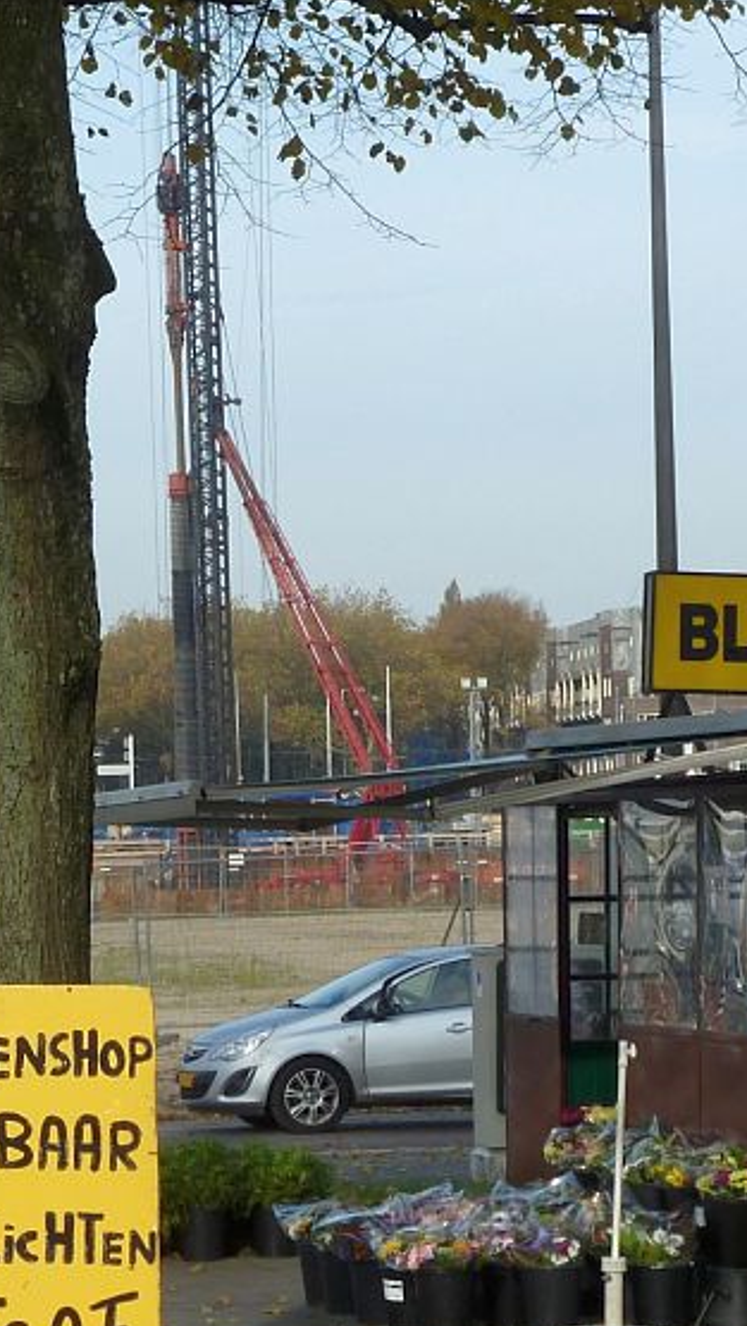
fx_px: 4153
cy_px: 701
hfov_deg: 10.3
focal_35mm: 118
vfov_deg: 18.2
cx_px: 387
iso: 80
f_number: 3.9
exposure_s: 1/400
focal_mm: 9.7
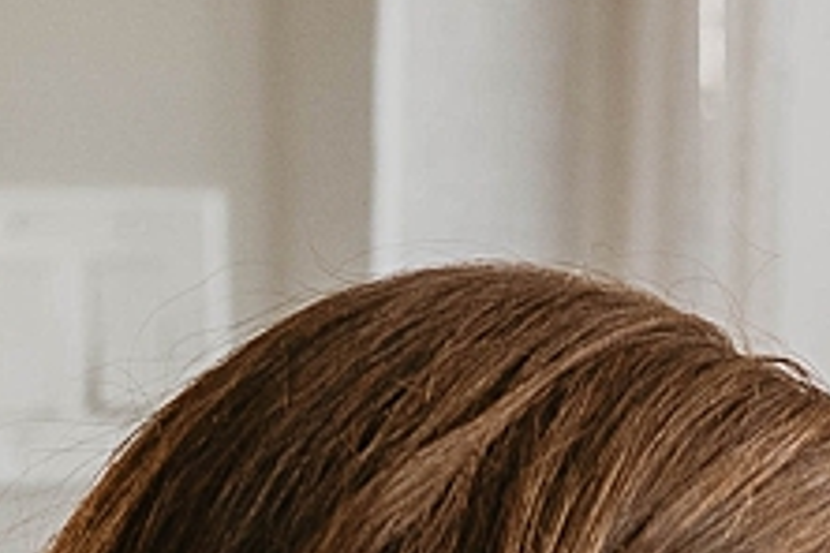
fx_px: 5810
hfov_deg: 8.1
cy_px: 1523
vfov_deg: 5.2
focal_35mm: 252
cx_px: 916
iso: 400
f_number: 2.8
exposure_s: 1/125
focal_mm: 35
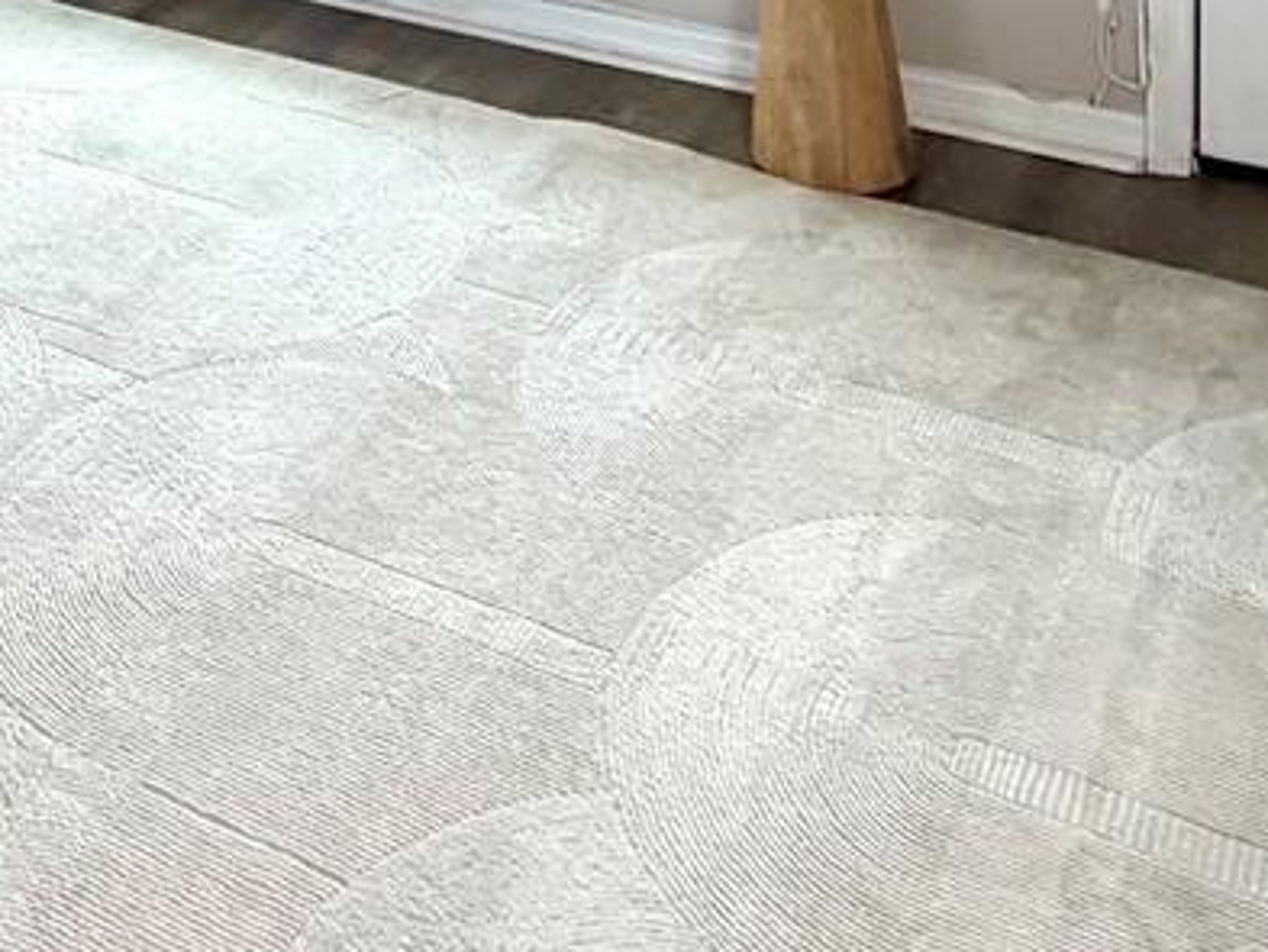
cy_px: -623
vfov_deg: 20.4
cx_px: 26
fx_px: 2089
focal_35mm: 57
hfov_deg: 31.5
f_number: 2.2
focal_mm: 2.22
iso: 250
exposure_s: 1/120
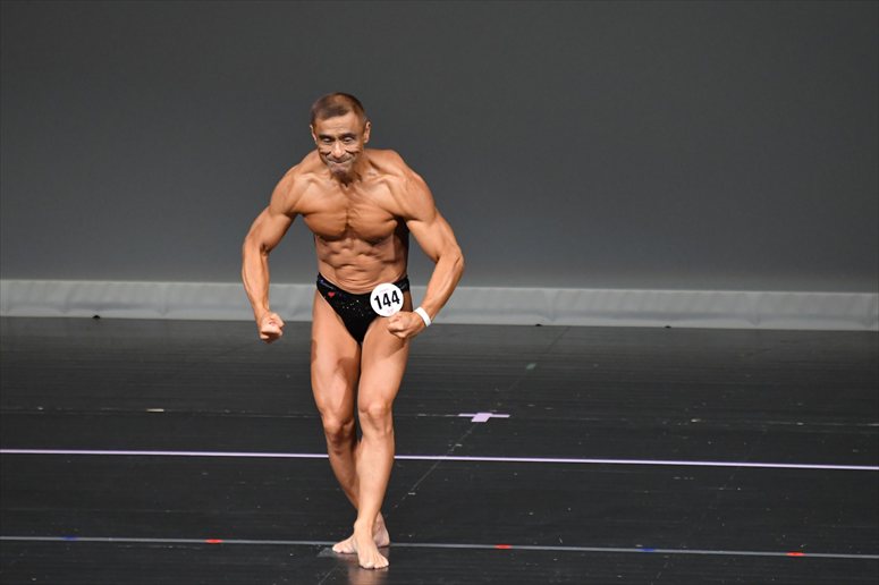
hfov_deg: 4.6
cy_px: 292
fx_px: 10982
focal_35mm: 450
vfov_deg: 3.1
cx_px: 440
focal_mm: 300
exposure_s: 1/400
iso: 4000
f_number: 5.6
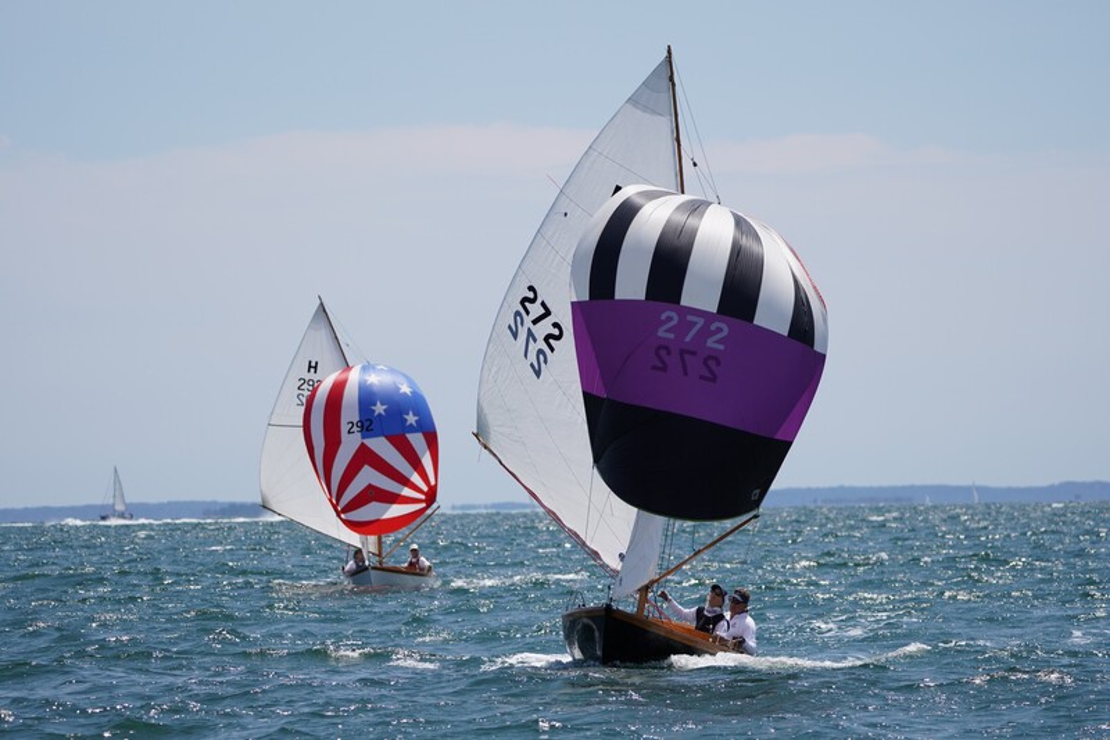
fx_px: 6936
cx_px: 555
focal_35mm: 225
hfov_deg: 9.2
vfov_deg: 6.1
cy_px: 370
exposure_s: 1/1250
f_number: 5
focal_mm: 150
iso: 125
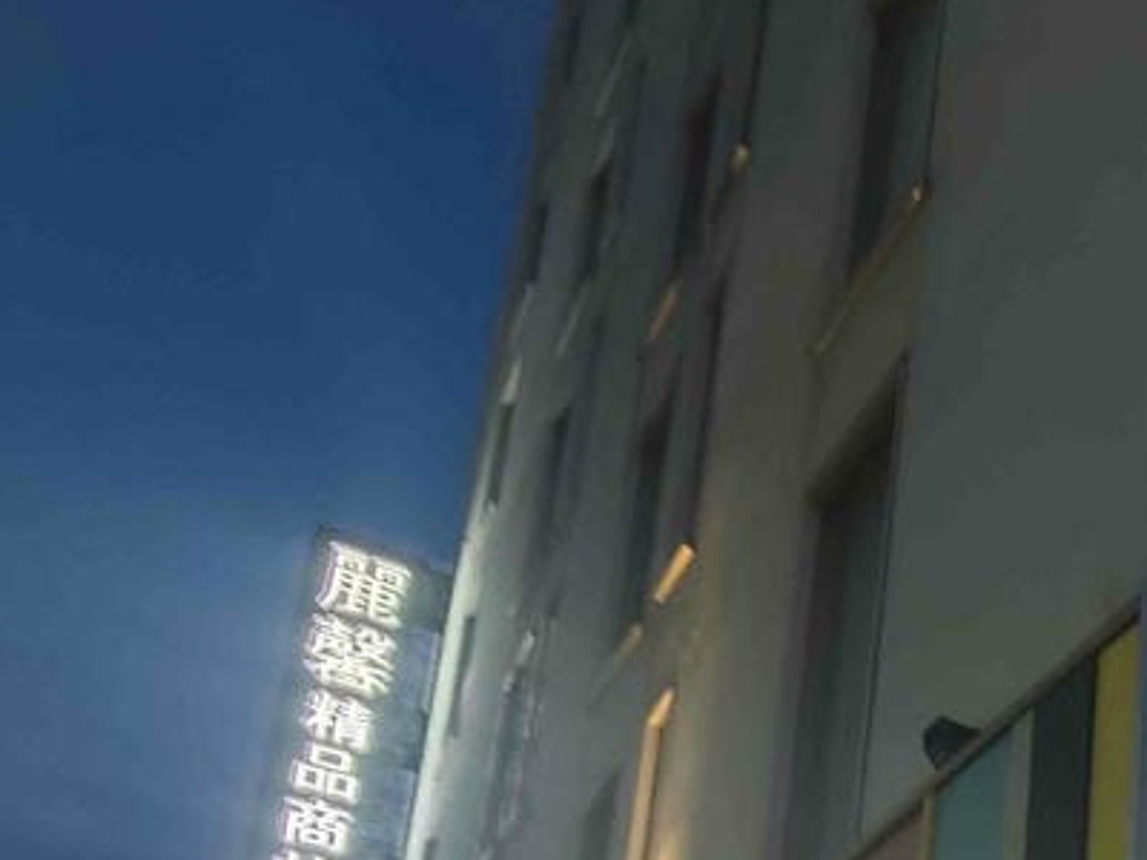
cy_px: 1170
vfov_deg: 27.5
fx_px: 1392
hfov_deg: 29.2
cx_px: 1692
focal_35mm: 42
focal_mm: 2.03
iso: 500
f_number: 1.8
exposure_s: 1/24
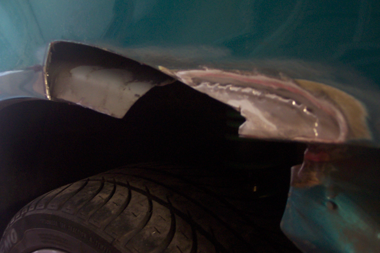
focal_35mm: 38
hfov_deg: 50.7
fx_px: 401
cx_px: 190
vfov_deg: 35.1
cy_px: 126
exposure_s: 1/8
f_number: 2.8
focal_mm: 8
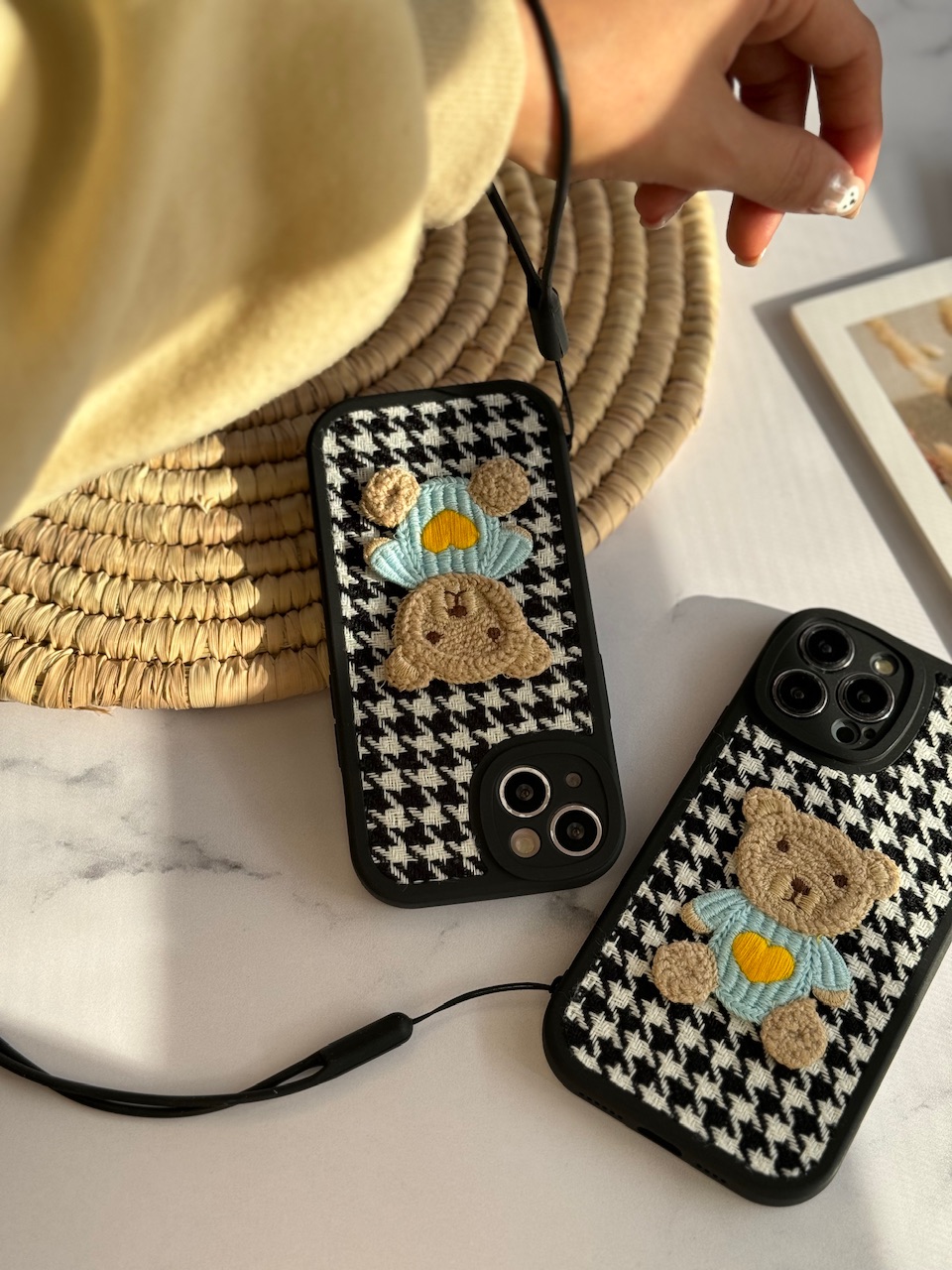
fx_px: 1760
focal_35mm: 48
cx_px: 476
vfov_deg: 39.7
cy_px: 635
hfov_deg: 30.3
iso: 64
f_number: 1.78
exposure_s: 1/645
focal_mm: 6.86
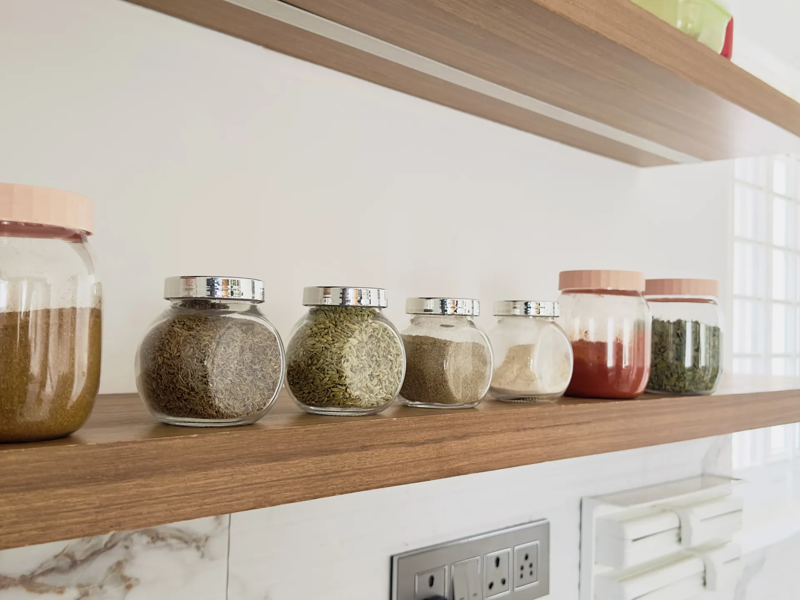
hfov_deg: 49.0
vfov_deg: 37.7
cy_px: 300
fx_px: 878
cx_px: 400
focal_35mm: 38
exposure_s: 1/60
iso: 125
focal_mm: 6.86
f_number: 1.78
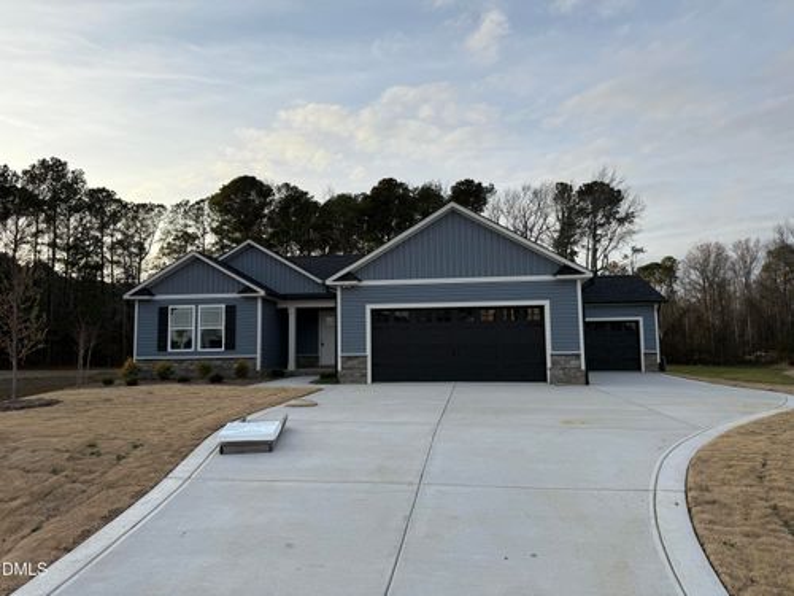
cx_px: 397
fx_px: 550
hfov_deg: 71.6
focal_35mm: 24
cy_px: 298
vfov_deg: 56.8
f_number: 1.78
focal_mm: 6.76
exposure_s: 1/2801
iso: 80
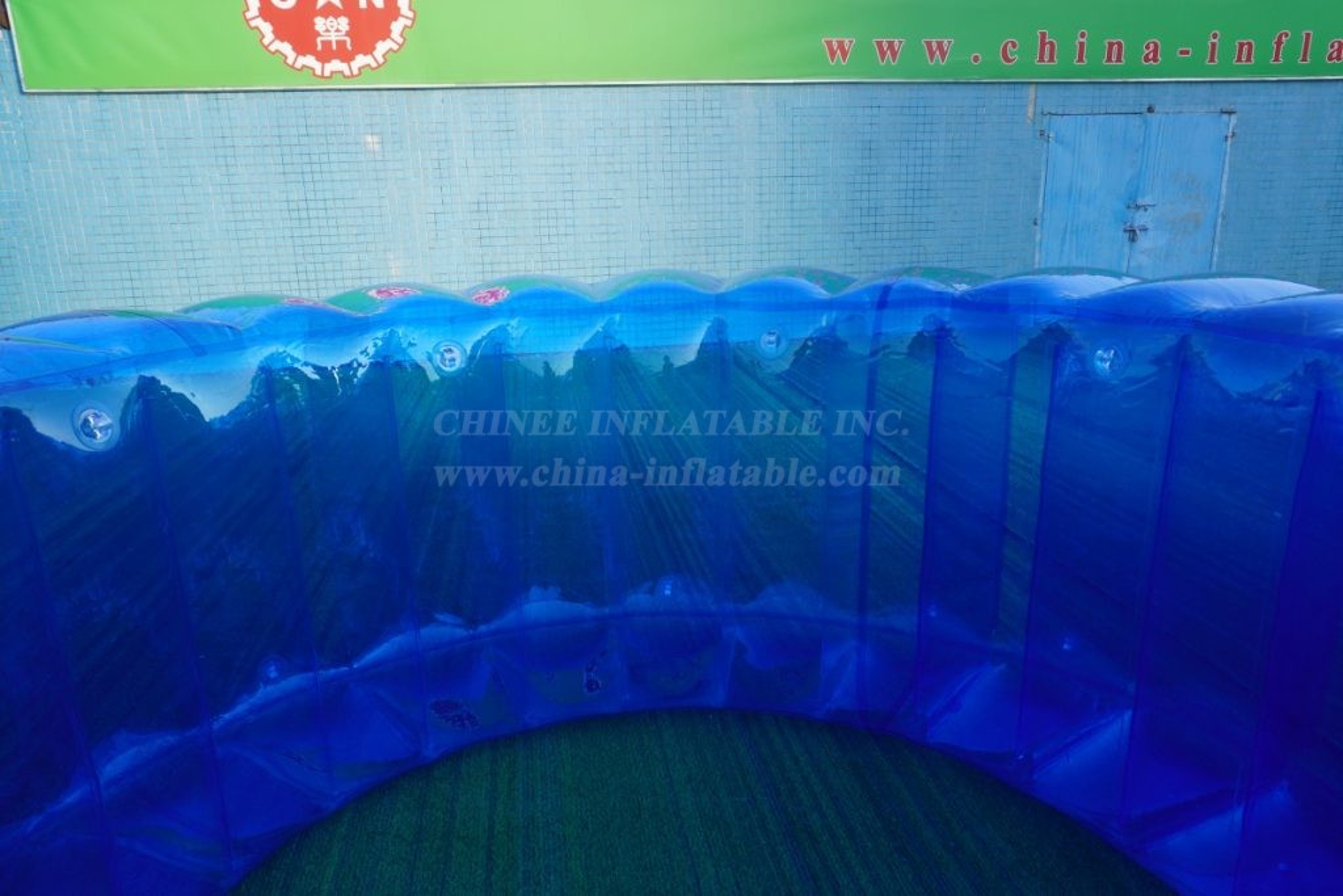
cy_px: 448
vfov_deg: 53.1
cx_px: 672
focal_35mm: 24
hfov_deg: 73.7
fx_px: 895
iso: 100
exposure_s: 1/100
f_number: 7.1
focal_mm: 16
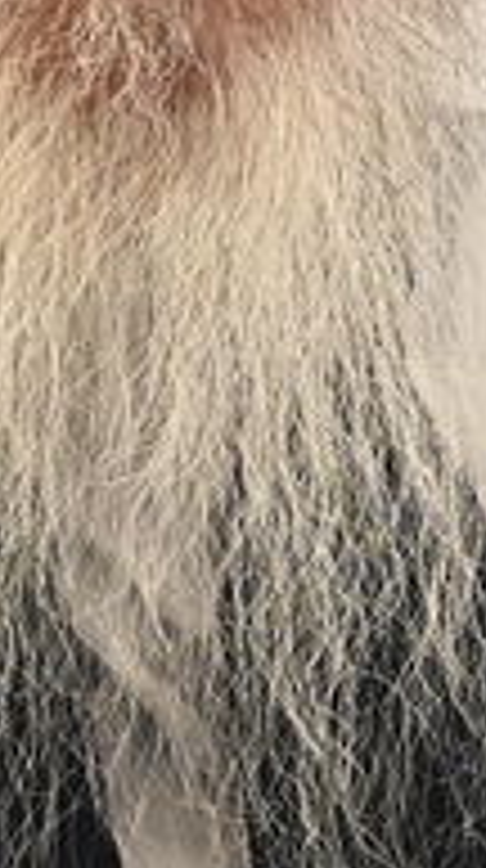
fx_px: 7705
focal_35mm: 335
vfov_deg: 6.4
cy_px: 27
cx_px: 986
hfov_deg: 3.6
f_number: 6.3
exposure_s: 1/160
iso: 2500
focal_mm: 44
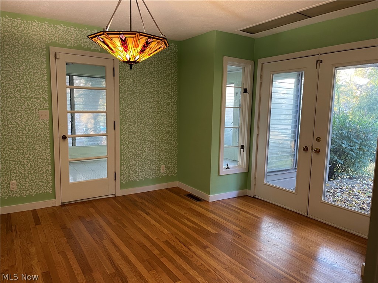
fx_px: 284
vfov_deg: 53.1
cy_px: 142
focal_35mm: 26
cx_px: 189
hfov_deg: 67.3
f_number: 1.6
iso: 250
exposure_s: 1/60
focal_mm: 5.1
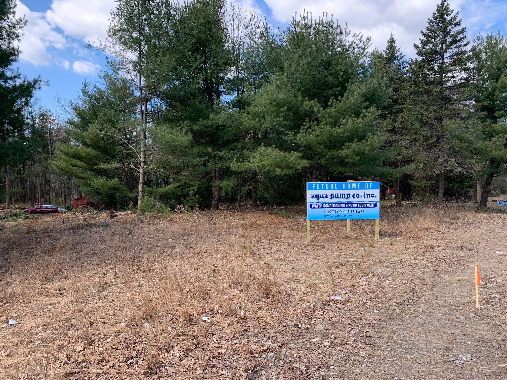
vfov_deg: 53.1
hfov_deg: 67.3
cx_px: 254
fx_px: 381
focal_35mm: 26
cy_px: 190
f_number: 1.8
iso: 25
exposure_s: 1/518
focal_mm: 4.25
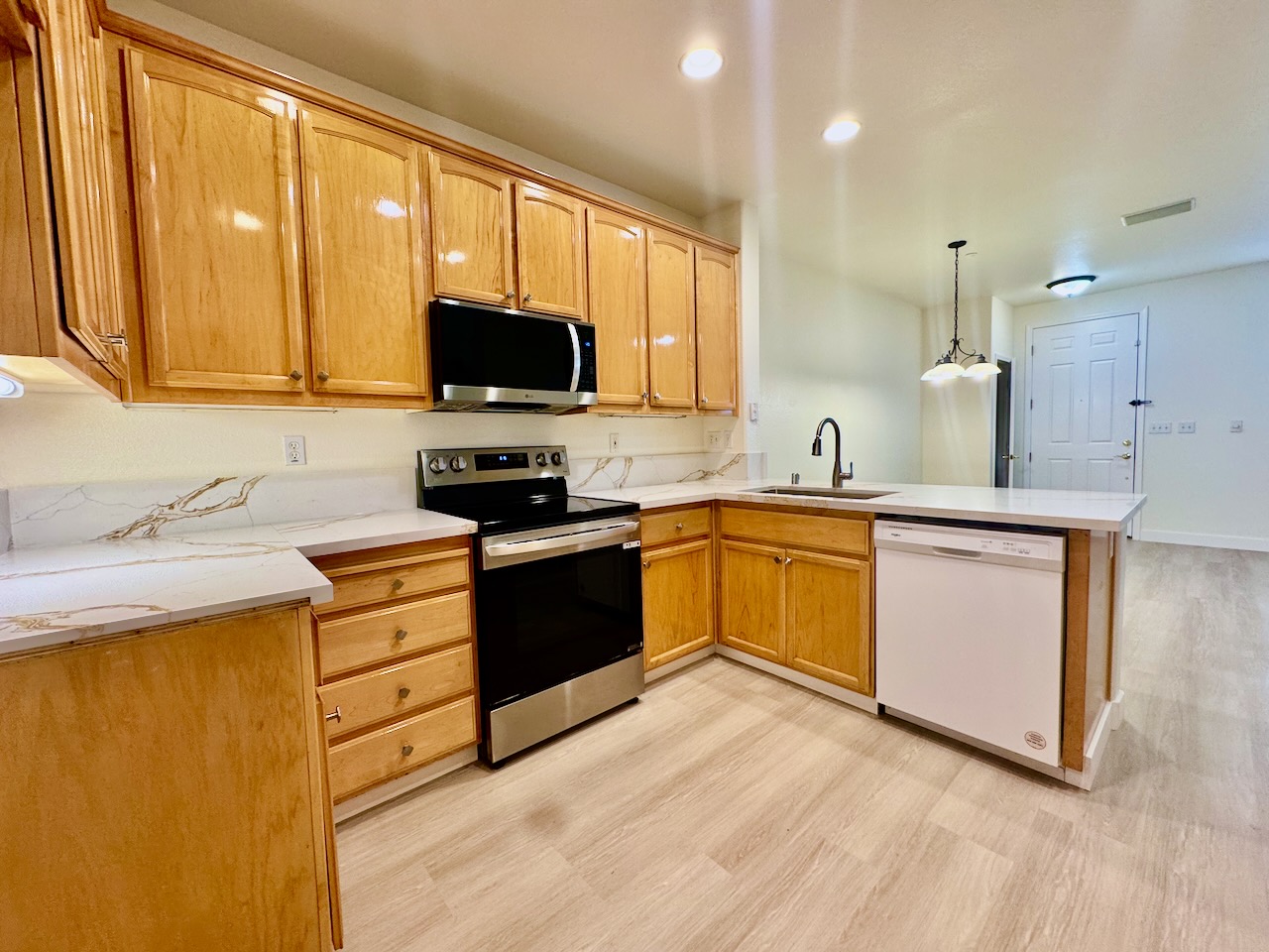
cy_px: 476
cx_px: 634
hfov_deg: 102.1
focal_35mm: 14
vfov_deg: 85.7
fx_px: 513
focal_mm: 2.22
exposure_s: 1/60
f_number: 2.2
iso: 160
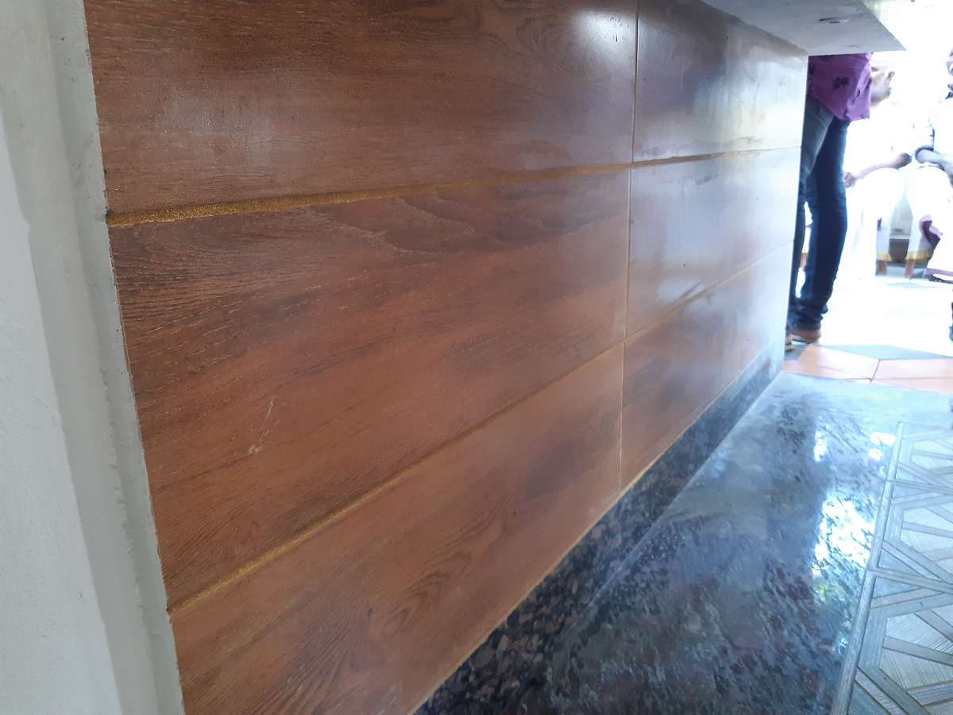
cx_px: 476
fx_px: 716
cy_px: 358
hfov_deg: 67.3
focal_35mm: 26
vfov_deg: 53.1
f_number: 1.7
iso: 250
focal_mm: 3.92
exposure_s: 1/25
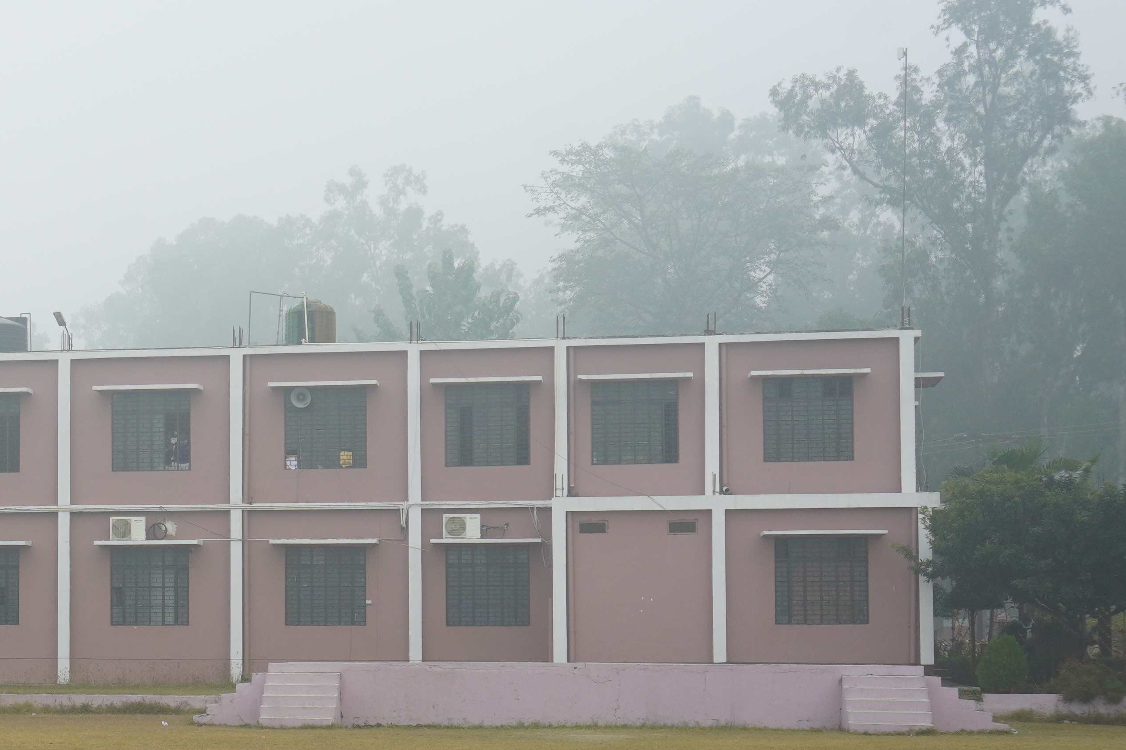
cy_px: 529
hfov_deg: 23.2
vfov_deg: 16.8
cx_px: -171
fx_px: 2539
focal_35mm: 81
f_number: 9
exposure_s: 1/125
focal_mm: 23
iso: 100
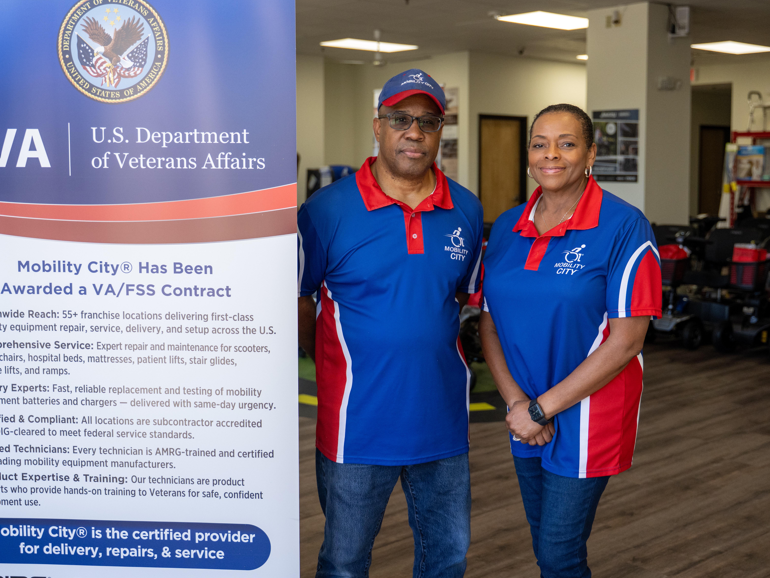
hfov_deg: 41.2
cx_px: 405
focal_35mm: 46
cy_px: 244
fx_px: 1023
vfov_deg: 31.5
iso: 1000
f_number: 2.8
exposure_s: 1/800
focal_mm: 35
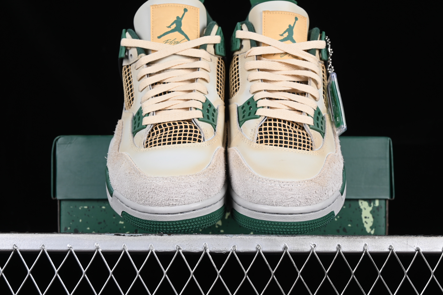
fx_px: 923
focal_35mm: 75
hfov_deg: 27.0
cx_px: 222
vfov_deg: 18.2
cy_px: 148
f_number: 8
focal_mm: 50
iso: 160
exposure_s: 1/80
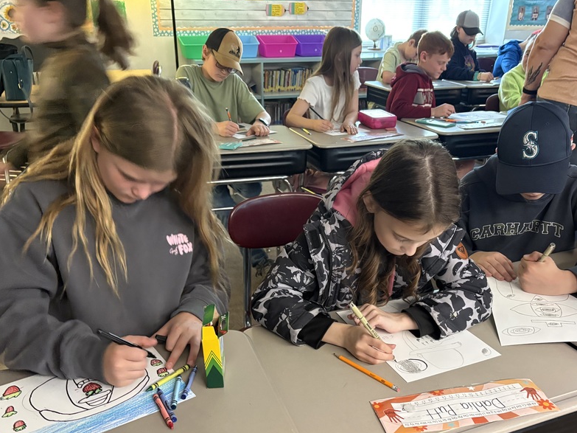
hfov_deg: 53.9
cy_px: 270
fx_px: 567
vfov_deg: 41.5
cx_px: 313
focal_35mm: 34
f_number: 1.6
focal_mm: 5.96
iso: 640
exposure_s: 1/40
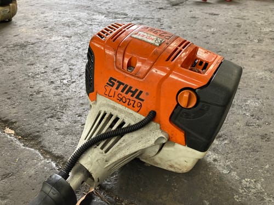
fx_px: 222
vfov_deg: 49.7
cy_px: 102
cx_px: 137
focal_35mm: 28
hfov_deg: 63.4
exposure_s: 1/68
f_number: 1.8
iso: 80
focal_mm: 3.99
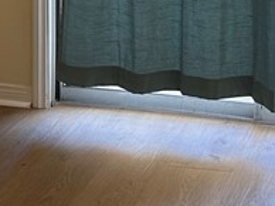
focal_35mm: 127
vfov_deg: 10.9
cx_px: 211
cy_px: -168
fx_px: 1008
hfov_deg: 15.5
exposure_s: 1/120
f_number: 1.78
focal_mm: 6.86
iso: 160
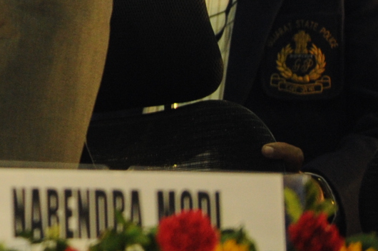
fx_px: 4635
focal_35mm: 442
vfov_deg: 3.1
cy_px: -140
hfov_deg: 4.6
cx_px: -358
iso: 3200
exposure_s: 1/500
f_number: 2.8
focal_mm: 110
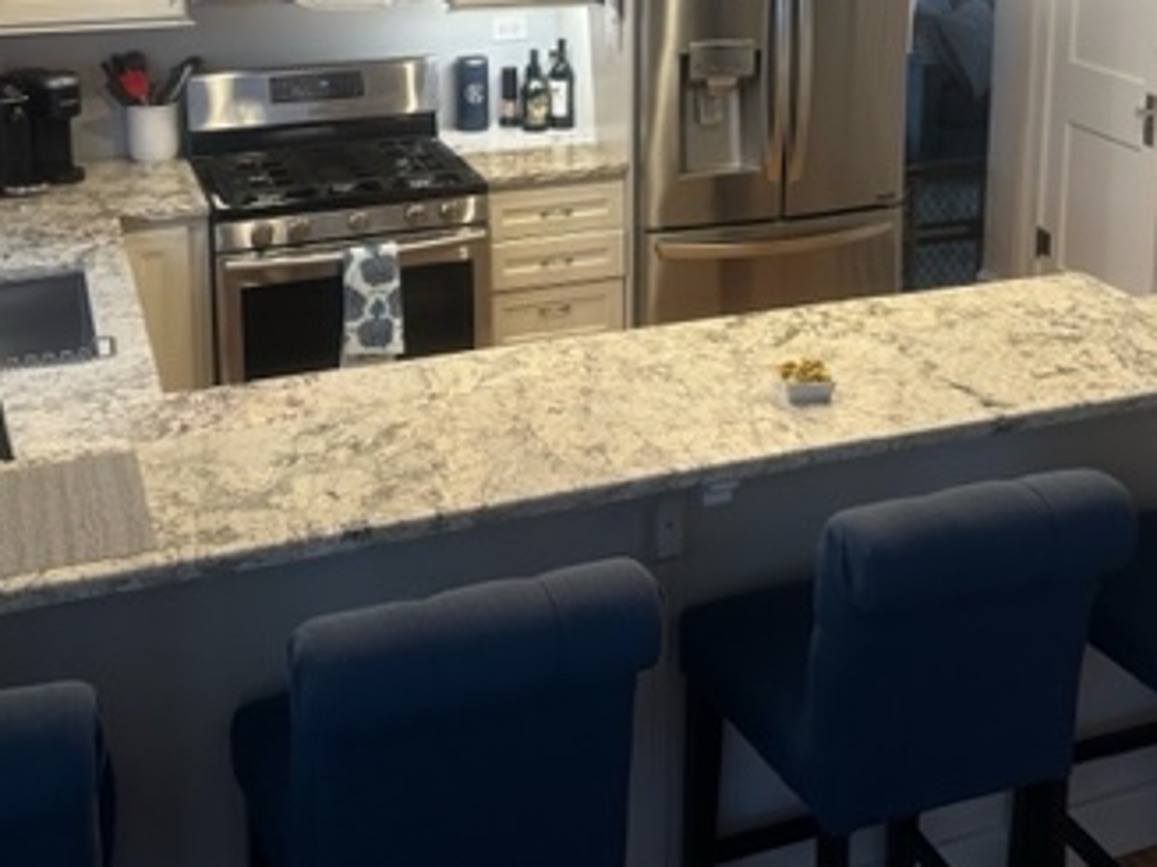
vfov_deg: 29.4
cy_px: 67
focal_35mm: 47
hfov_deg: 40.4
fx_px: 1570
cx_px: 658
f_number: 1.78
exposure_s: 1/60
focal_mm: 6.86
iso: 160
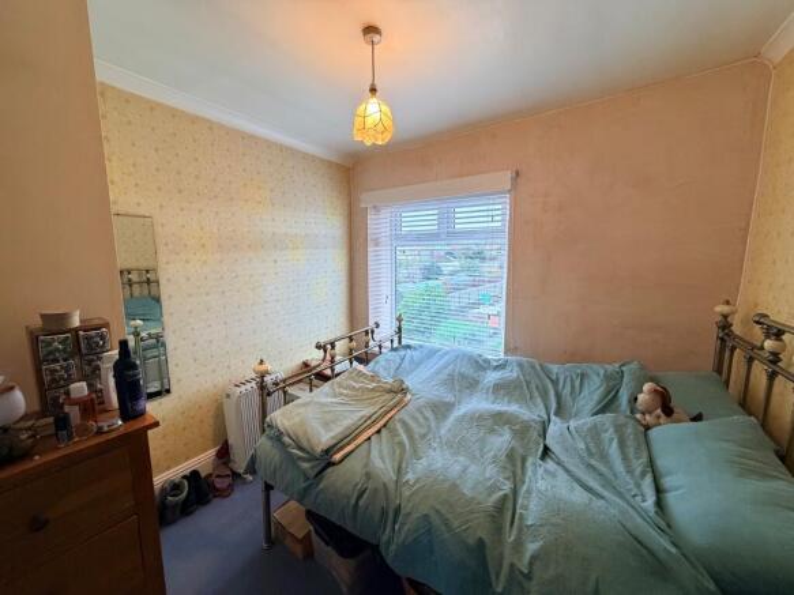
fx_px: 321
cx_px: 397
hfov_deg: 102.1
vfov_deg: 85.7
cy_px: 298
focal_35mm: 14
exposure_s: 1/50
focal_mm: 2.22
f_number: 2.2
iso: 320
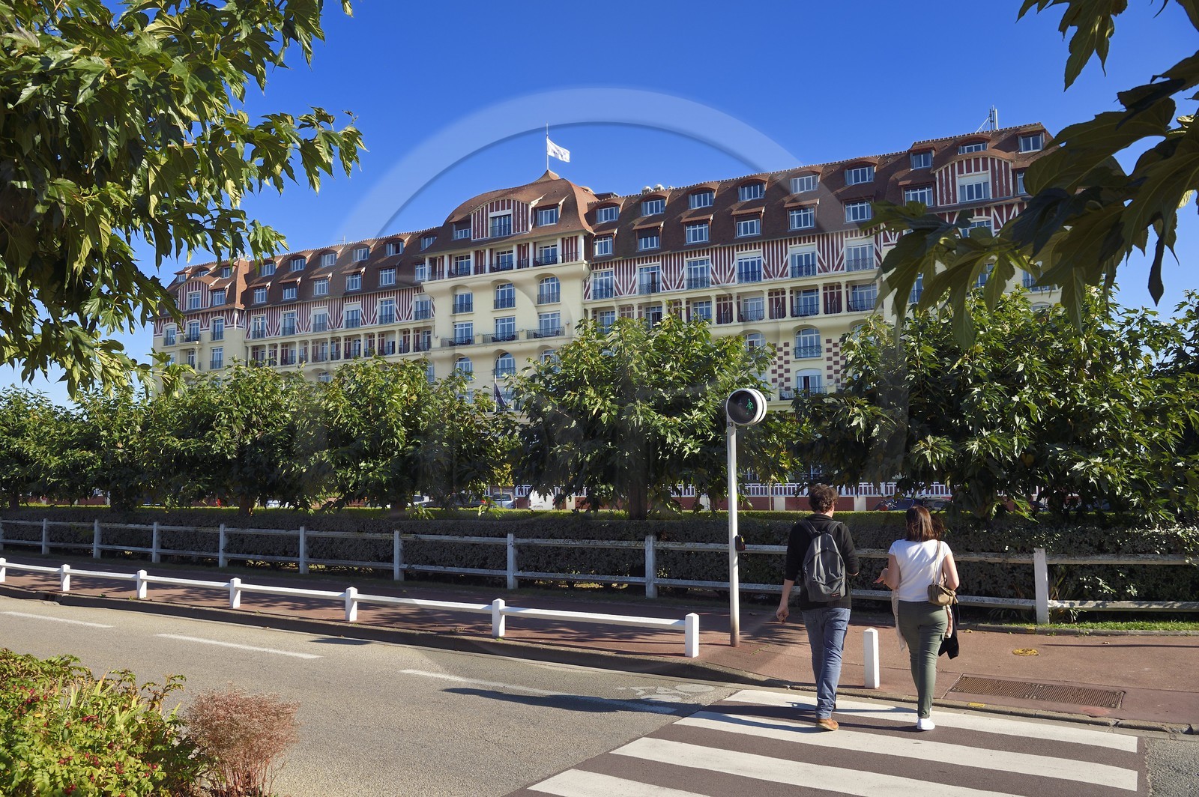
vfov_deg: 43.5
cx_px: 600
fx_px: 998
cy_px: 398
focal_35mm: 30
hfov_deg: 62.0
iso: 200
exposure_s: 1/250
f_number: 10
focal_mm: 30
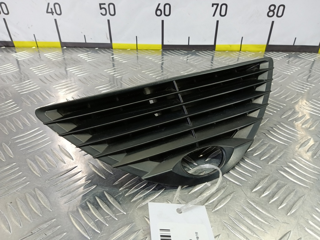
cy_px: 120
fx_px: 213
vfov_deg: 58.9
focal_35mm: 23
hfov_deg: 73.9
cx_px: 160
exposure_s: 1/50
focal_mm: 4.11
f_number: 1.6
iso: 192
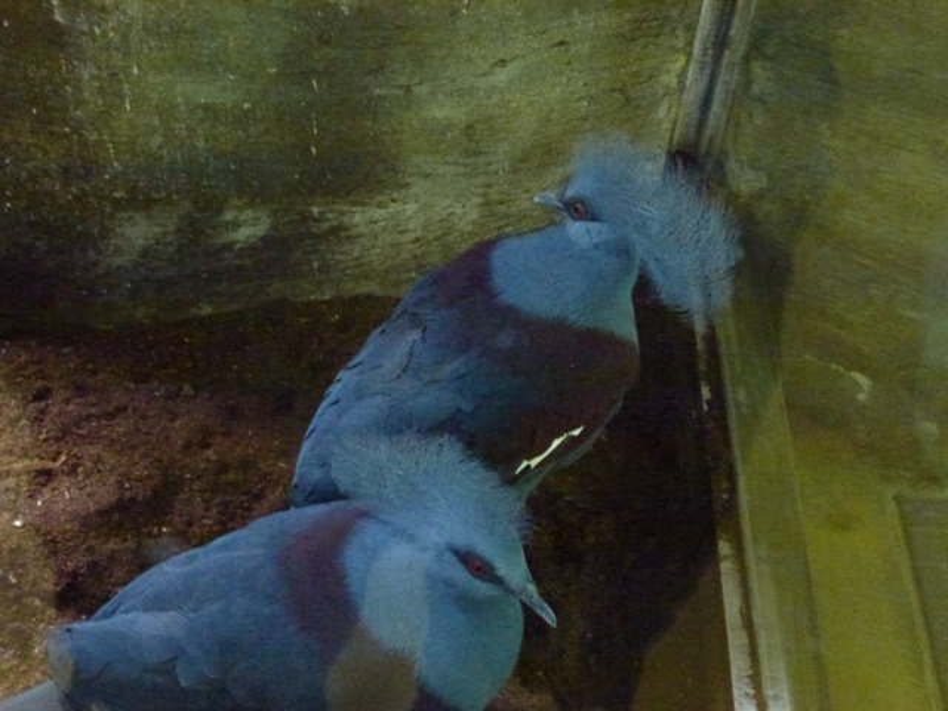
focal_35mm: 49
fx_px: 1342
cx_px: 474
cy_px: 356
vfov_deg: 29.7
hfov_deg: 38.9
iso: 1600
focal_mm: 8.7
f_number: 4.1
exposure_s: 1/15
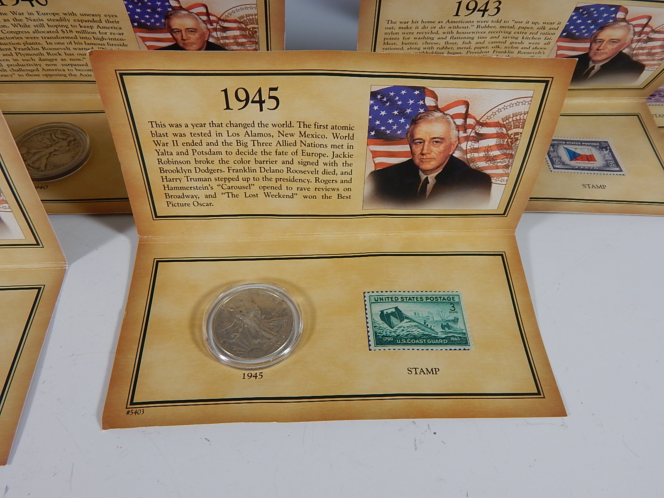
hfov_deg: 63.4
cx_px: 332
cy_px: 249
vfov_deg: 49.7
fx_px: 537
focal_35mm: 28
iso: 125
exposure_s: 1/80
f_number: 3.2
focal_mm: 5.1
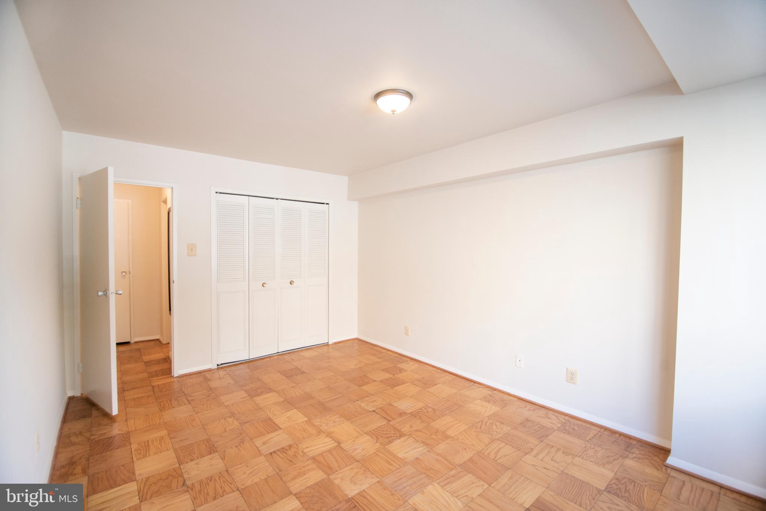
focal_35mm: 15
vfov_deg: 77.3
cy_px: 256
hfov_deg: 100.4
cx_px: 383
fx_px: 319
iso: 640
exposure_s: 1/160
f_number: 4
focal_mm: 15
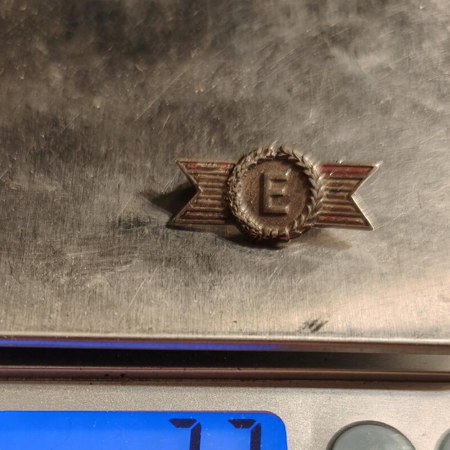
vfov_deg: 34.7
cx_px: 144
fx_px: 677
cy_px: 405
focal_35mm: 46
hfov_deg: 36.4
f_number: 1.6
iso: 250
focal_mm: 6.06
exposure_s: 1/167
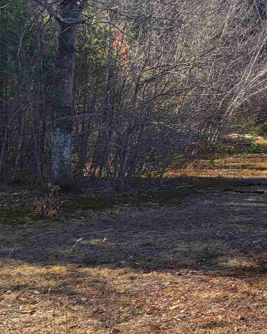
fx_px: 692
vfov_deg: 27.1
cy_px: 137
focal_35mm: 70
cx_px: 380
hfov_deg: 19.5
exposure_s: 1/1000
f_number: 1.8
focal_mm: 5.4
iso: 40
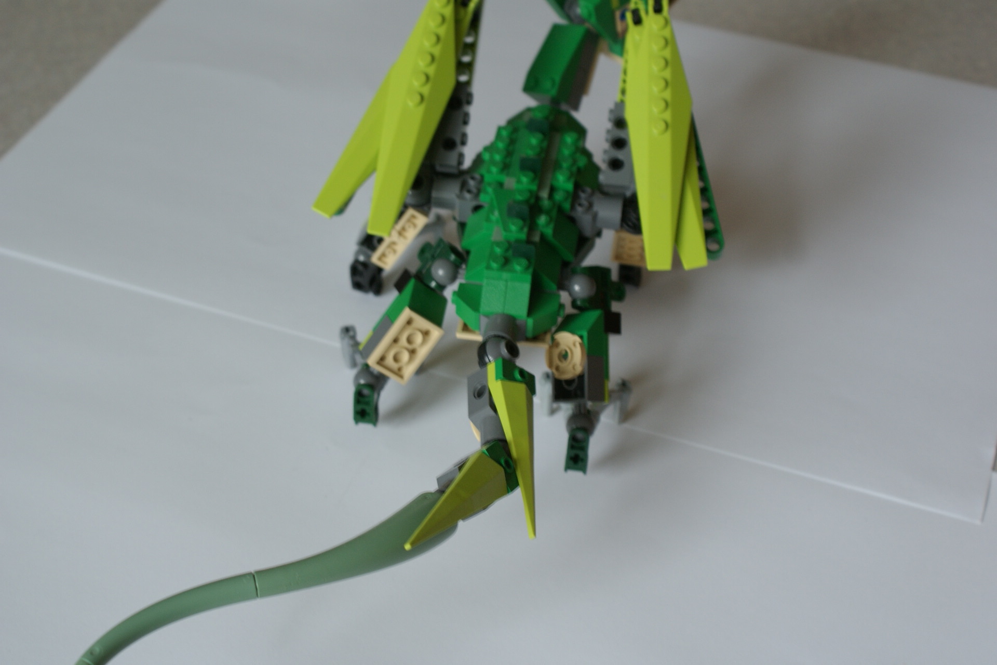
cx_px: 498
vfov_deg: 25.8
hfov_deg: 37.9
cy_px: 332
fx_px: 1454
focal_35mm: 52
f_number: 5.6
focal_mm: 35
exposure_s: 1/5
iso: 200
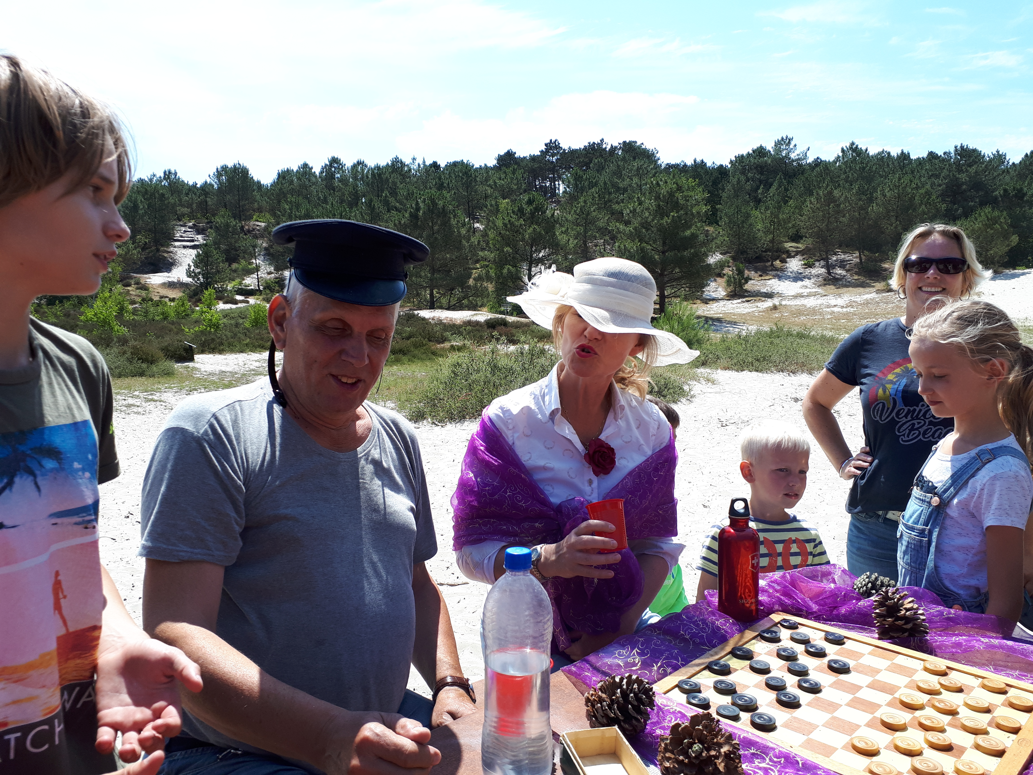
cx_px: 516
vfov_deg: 51.4
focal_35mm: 27
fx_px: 806
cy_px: 388
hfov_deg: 65.3
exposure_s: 1/970
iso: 40
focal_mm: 3.6
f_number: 1.9
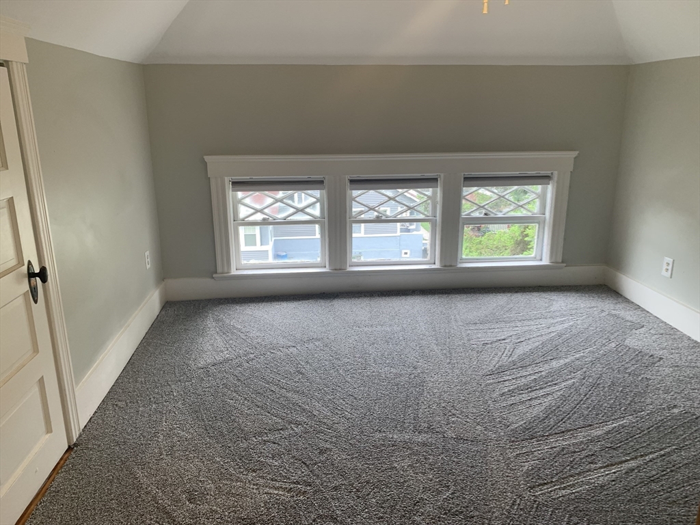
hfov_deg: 67.3
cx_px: 350
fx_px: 526
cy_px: 262
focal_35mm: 26
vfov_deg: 53.1
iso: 80
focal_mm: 4.25
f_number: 1.8
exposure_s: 1/120
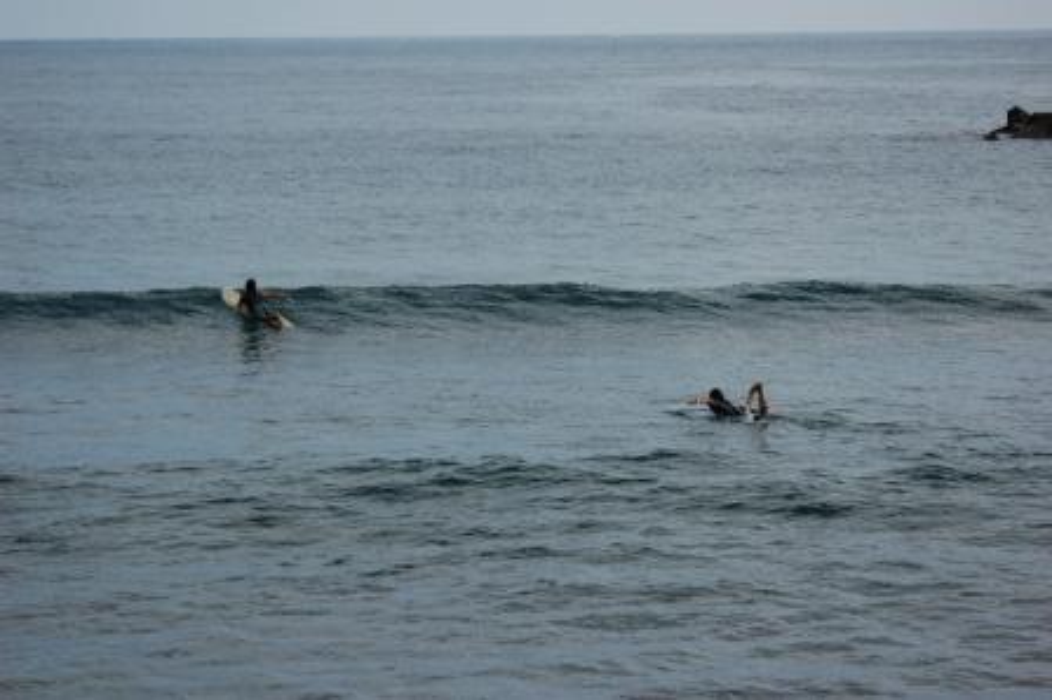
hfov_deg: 17.1
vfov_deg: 11.4
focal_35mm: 120
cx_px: 526
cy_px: 350
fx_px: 3504
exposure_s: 1/800
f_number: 7.1
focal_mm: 80
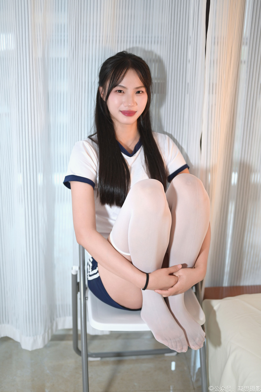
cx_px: 130
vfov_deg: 39.6
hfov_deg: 27.0
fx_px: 544
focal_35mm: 50
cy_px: 196
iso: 900
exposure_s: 1/100
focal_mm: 50
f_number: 1.8
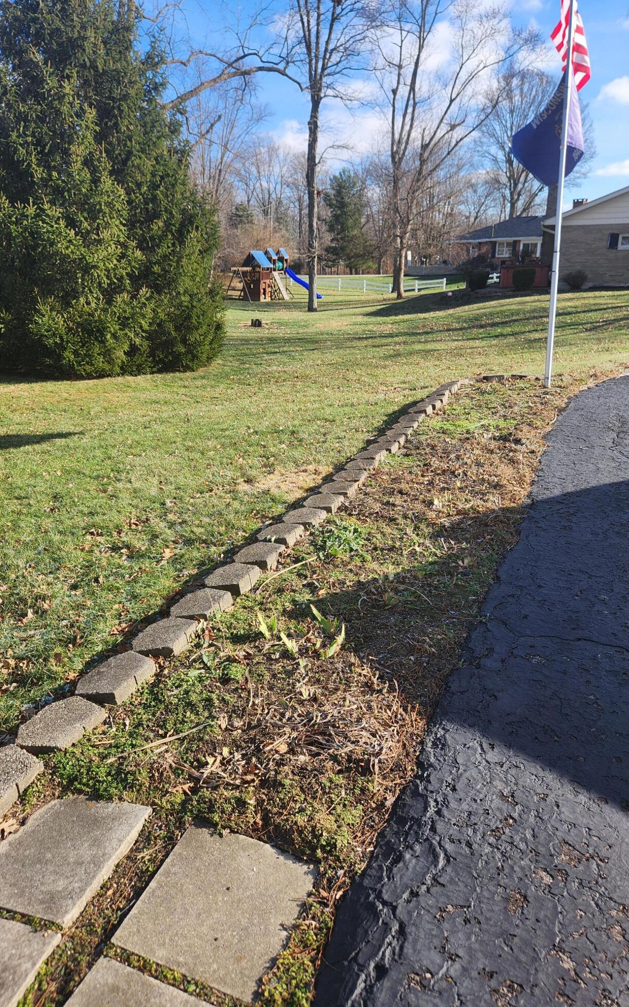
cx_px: 291
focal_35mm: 25
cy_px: 491
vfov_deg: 72.5
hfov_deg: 49.2
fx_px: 686
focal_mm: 5.4
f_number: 1.8
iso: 20
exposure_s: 1/820
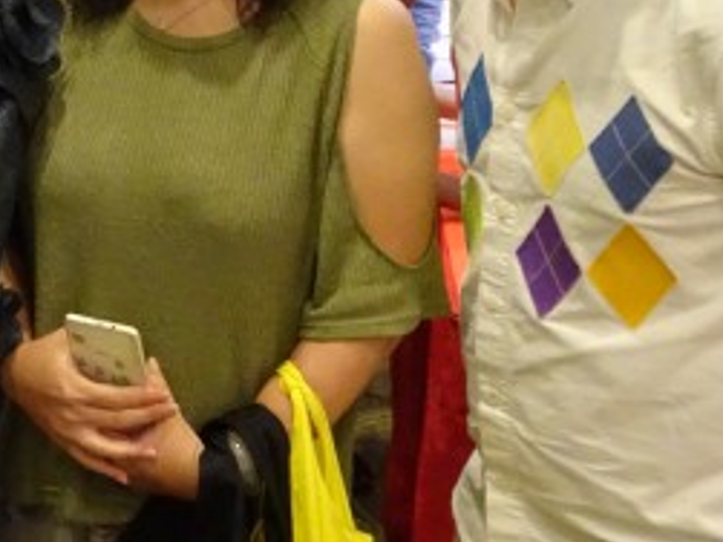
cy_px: -58
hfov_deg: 18.3
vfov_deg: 14.7
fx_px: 2046
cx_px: -288
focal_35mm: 98
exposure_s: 1/20
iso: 640
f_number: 4.5
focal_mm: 4.1
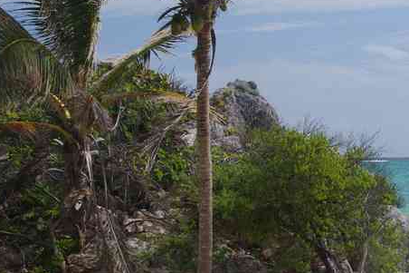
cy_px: 201
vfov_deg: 11.8
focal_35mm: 116
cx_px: 386
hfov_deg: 17.3
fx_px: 1319
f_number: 14
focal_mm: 35
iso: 200
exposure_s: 1/80
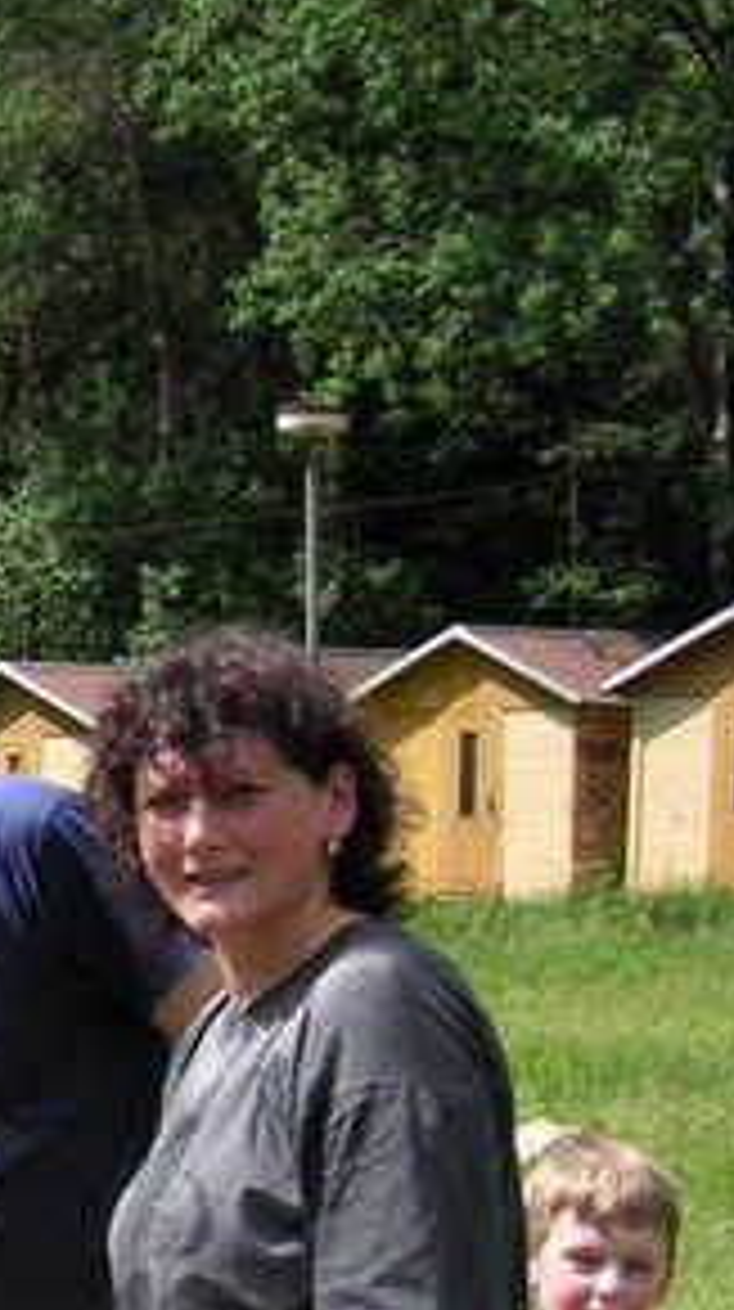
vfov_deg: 18.8
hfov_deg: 10.4
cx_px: -464
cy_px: 1296
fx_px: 3853
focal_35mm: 111
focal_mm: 6.1
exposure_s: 1/750
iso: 50
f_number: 2.8
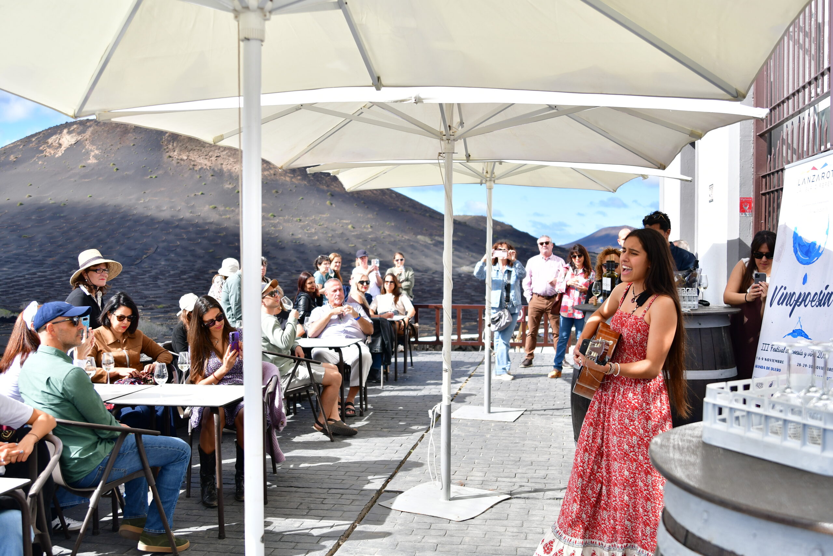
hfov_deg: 53.1
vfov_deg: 36.9
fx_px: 833
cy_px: 278
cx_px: 416
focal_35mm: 36
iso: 100
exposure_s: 1/1250
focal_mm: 24
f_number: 2.8
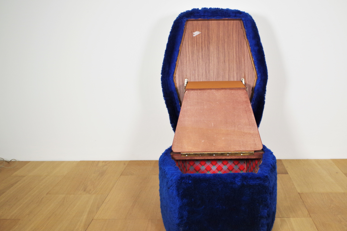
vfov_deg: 30.5
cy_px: 124
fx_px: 424
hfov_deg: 44.1
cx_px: 221
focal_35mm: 44
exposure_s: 1/60
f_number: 4
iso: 400
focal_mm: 23.13
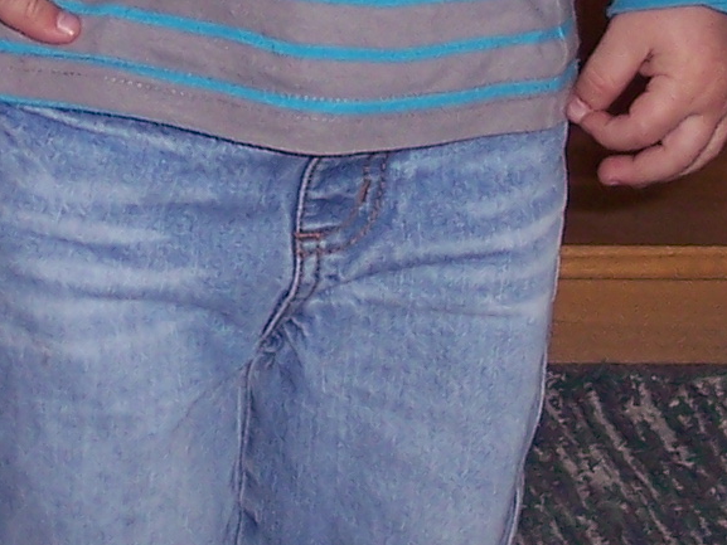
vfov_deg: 7.6
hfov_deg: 10.2
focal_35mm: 193
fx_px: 4054
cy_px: -293
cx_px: 386
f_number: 2.8
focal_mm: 8
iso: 100
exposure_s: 1/60
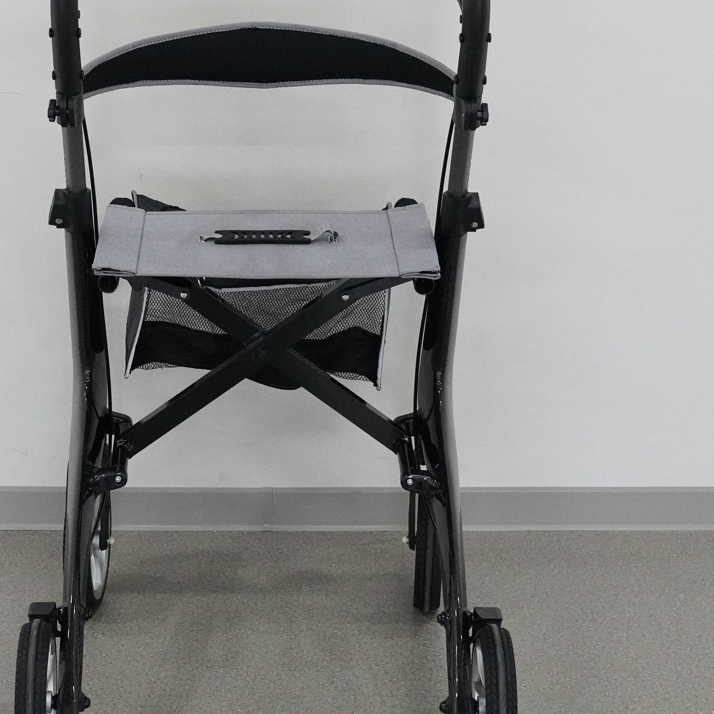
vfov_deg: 17.4
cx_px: 226
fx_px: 2331
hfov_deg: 17.4
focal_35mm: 100
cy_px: 372
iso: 6400
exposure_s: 1/640
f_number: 5
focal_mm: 37
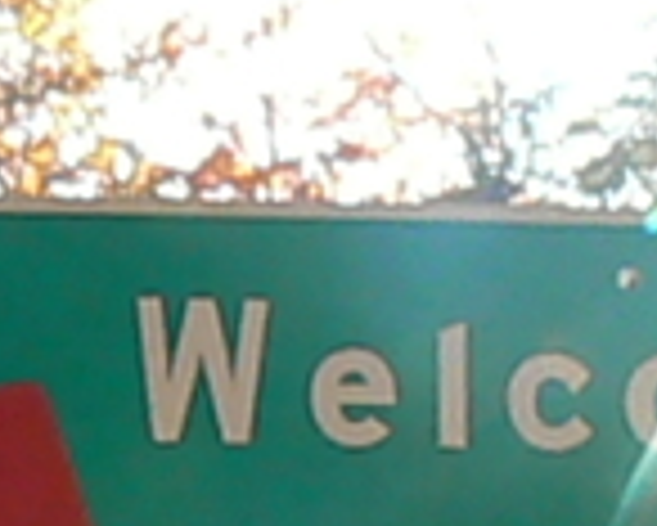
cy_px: 931
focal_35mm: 218
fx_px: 4242
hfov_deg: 8.8
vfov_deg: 6.9
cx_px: 63
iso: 800
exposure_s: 1/500
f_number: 6.3
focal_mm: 8.4
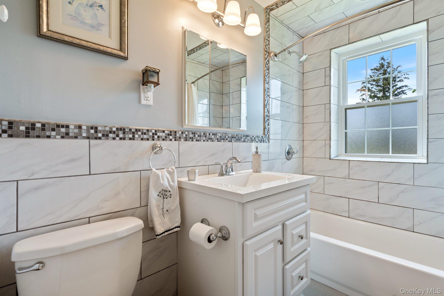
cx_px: 222
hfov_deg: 93.3
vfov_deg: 70.4
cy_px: 148
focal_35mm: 17
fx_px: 210
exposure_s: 1/2.5
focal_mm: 17
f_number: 10
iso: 320
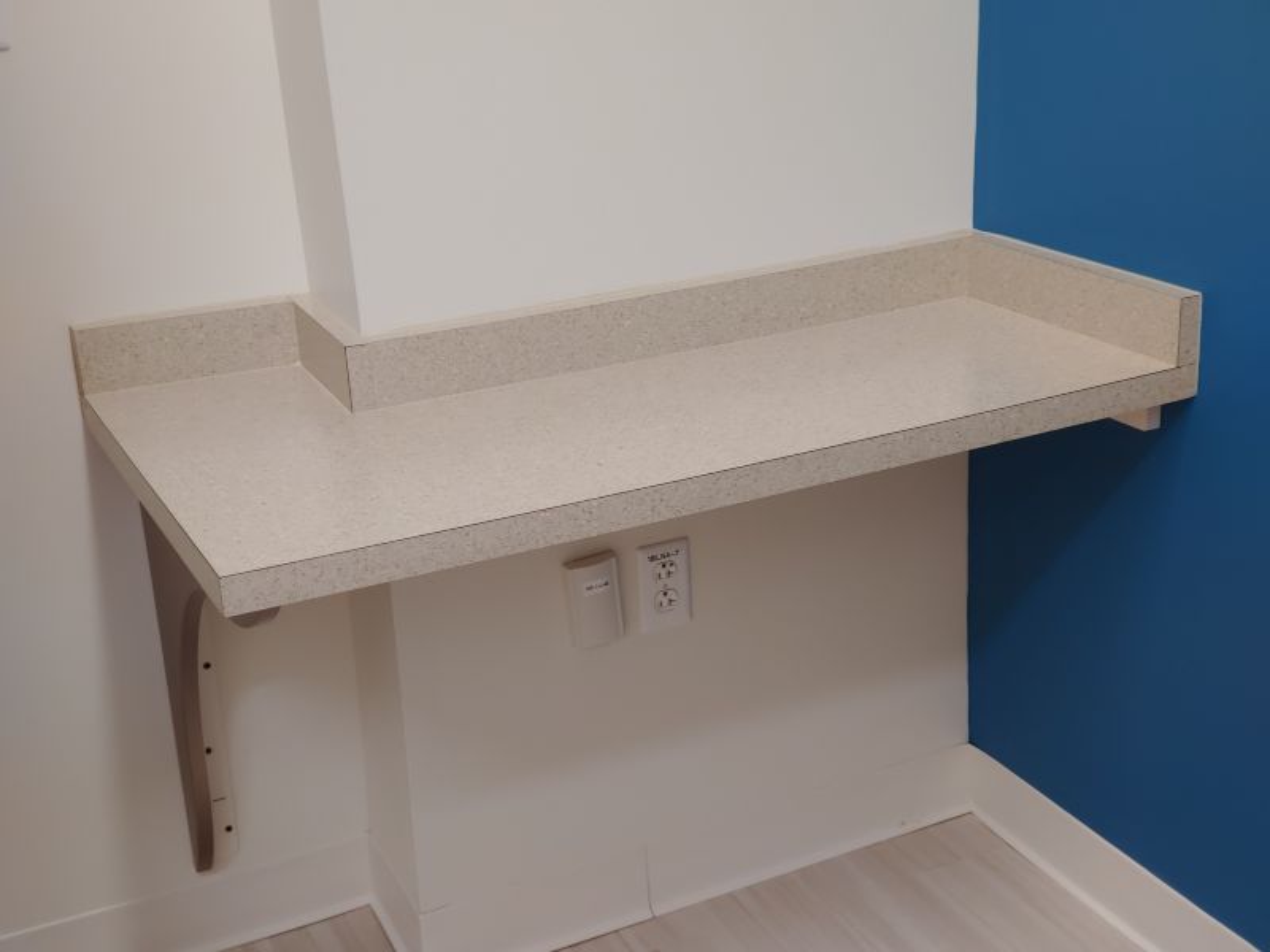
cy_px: 476
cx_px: 635
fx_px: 1834
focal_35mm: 50
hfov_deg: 38.2
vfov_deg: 29.1
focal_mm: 5.88
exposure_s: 1/60
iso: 300
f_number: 2.4
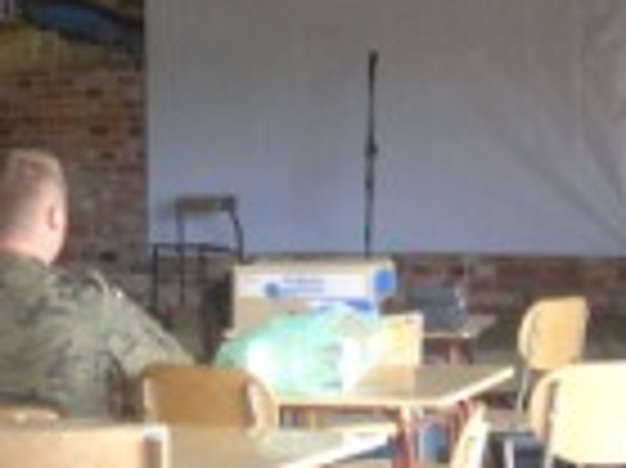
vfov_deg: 12.4
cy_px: 117
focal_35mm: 119
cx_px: 144
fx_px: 2150
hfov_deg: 16.5
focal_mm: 6.2
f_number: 2.8
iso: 200
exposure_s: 1/30
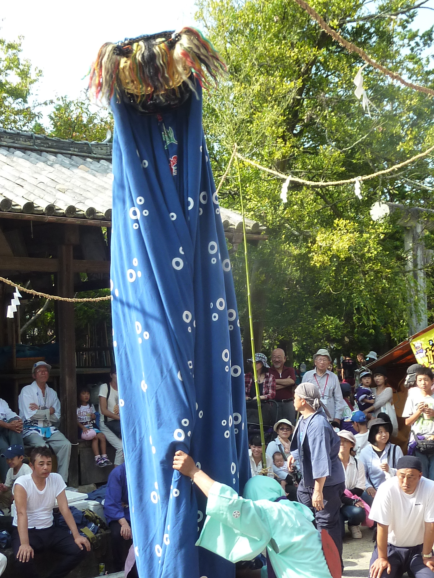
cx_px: 191
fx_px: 802
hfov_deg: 30.2
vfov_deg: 39.6
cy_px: 311
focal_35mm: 48
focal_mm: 4.7
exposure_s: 1/200
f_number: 4
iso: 125
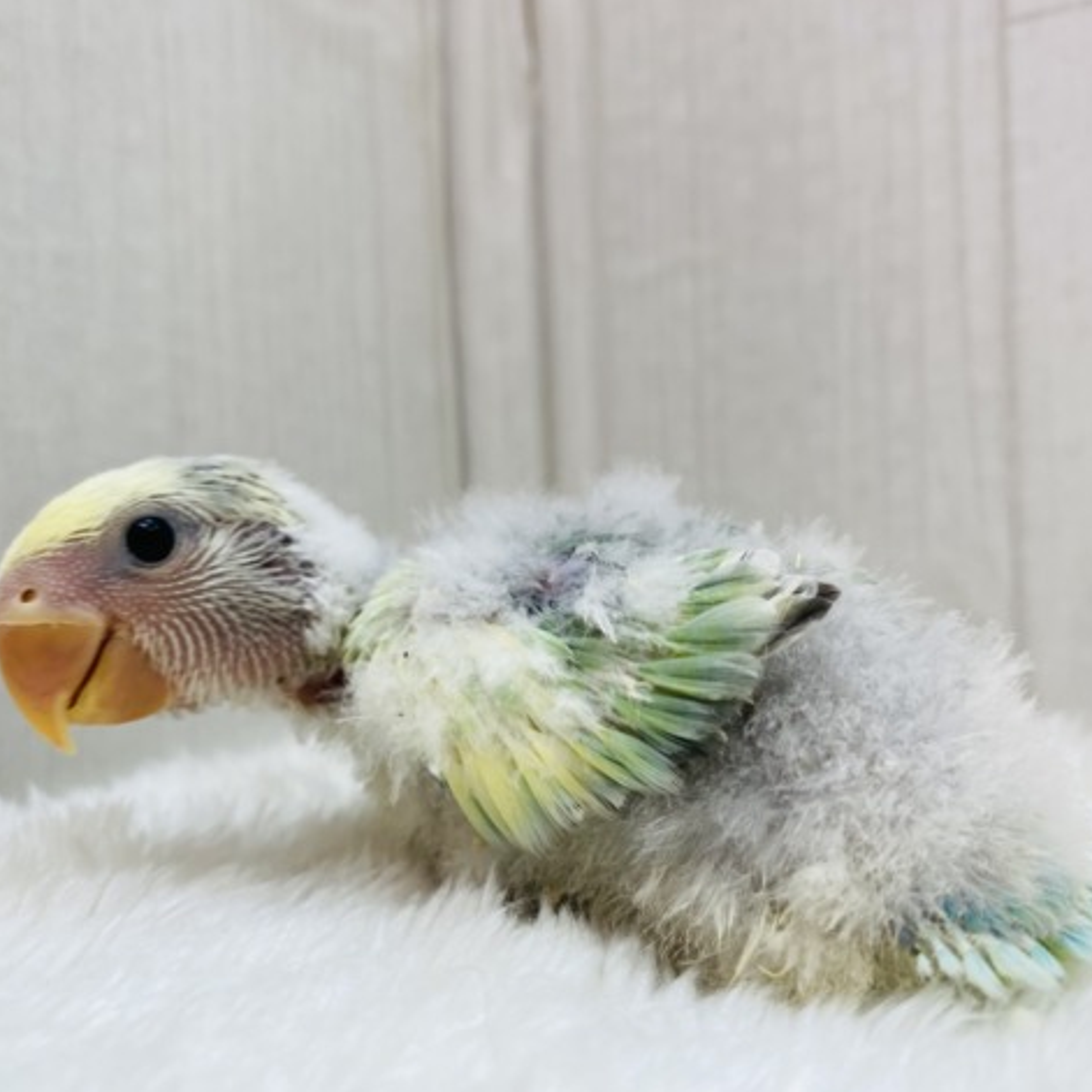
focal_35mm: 30
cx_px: 566
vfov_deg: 54.0
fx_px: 1071
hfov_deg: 54.0
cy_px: 547
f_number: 1.8
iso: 40
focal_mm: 4.25
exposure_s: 1/100
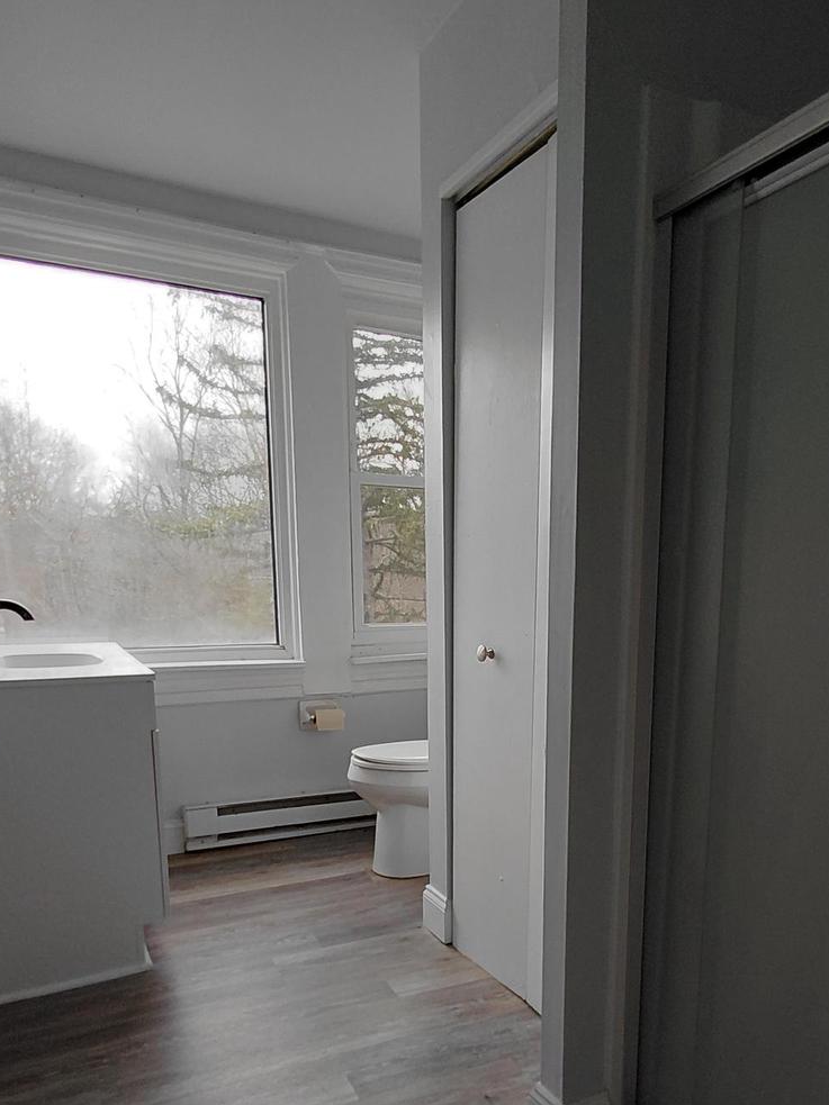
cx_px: 468
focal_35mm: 25
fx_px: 798
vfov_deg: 67.3
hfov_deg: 54.7
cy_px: 746
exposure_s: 1/120
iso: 64
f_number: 2.2
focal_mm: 1.64
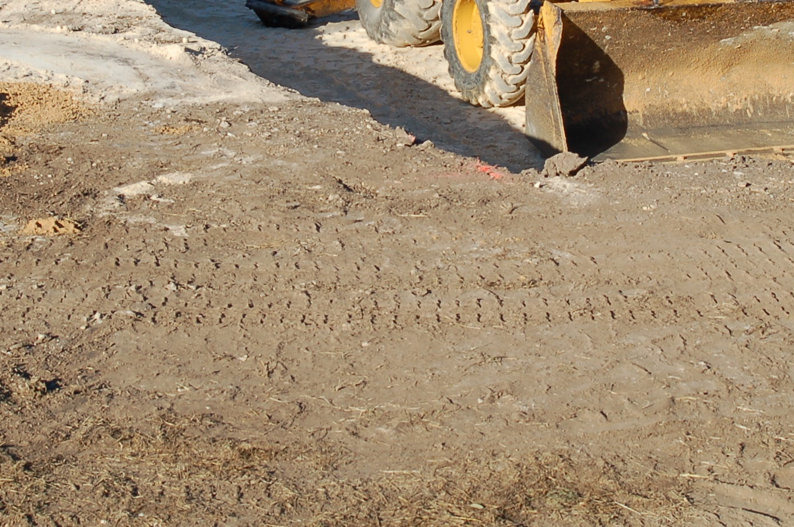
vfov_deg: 14.9
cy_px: 25
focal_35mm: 90
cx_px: 465
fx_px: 1983
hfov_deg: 22.6
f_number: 10
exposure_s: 1/250
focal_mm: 28
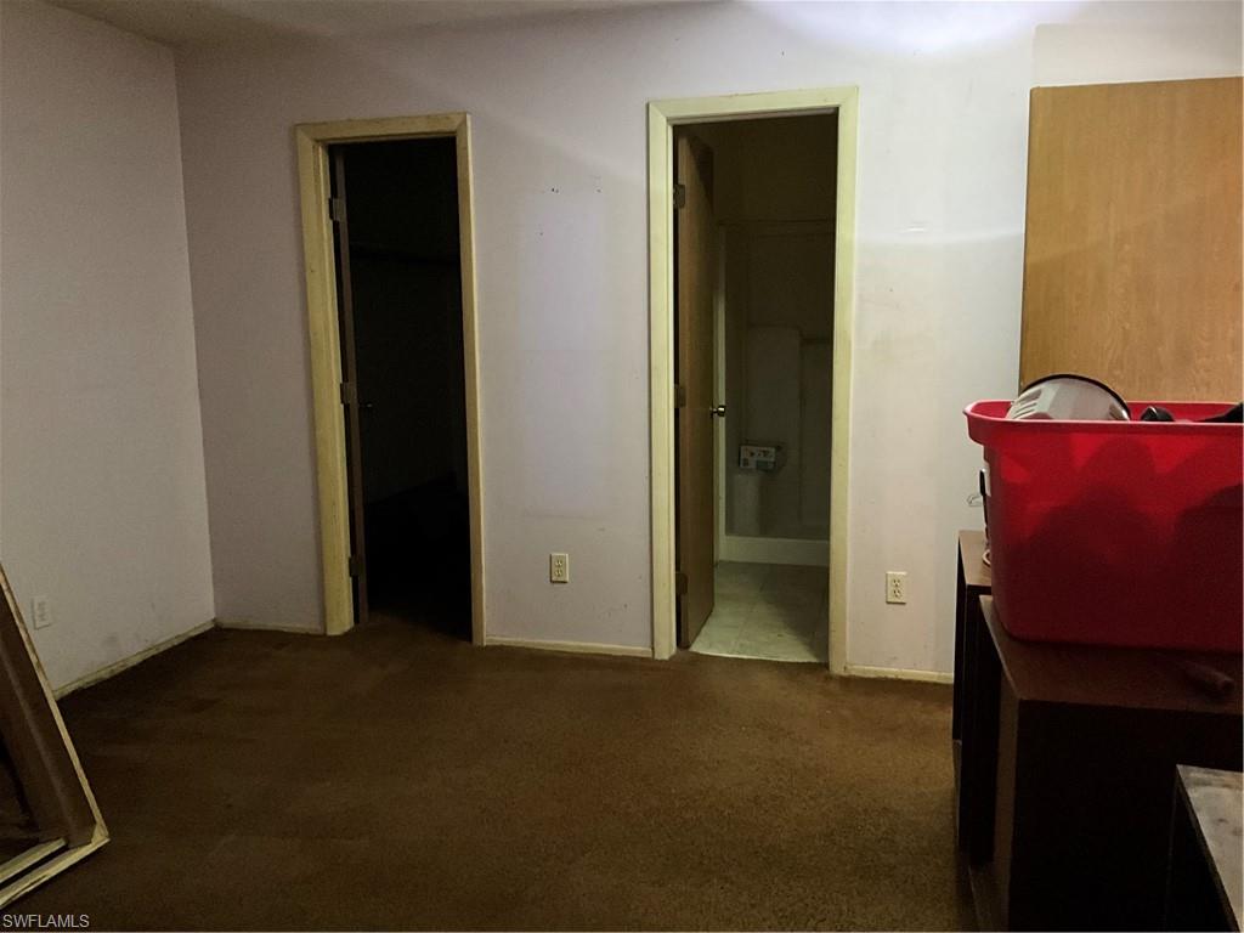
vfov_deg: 48.2
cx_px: 622
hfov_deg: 61.7
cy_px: 466
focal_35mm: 29
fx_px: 1042
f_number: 1.8
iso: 640
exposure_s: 1/28
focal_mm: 3
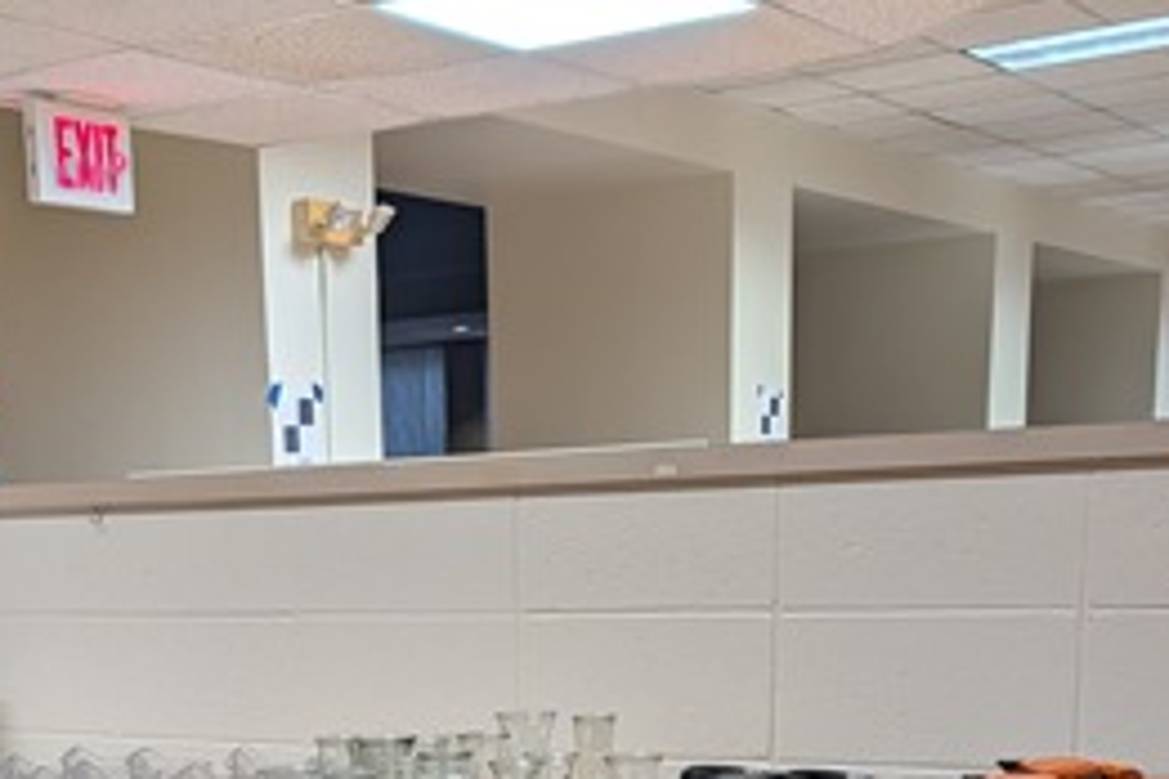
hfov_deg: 32.5
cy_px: 1066
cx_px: 367
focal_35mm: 61
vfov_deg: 20.1
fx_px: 1981
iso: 30
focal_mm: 6.9
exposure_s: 1/33.5
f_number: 1.68
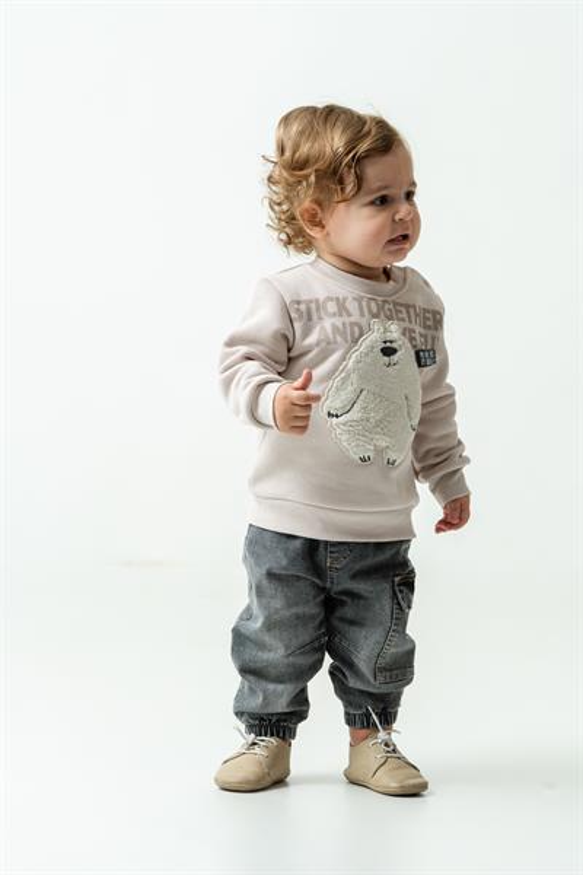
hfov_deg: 10.6
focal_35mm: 129
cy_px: 438
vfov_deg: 15.9
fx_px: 3133
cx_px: 292
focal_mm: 129
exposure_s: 1/125
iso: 160
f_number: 7.1
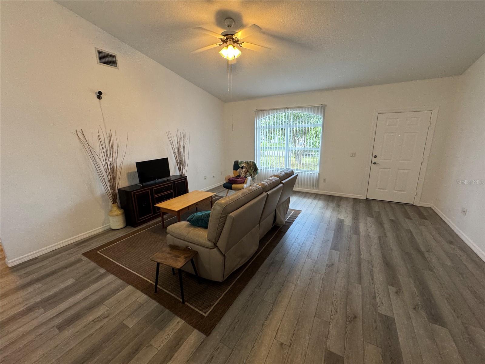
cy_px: 182
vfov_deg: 85.7
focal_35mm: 14
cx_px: 242
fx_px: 196
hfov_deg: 102.1
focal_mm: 2.22
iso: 160
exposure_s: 1/60
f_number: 2.2
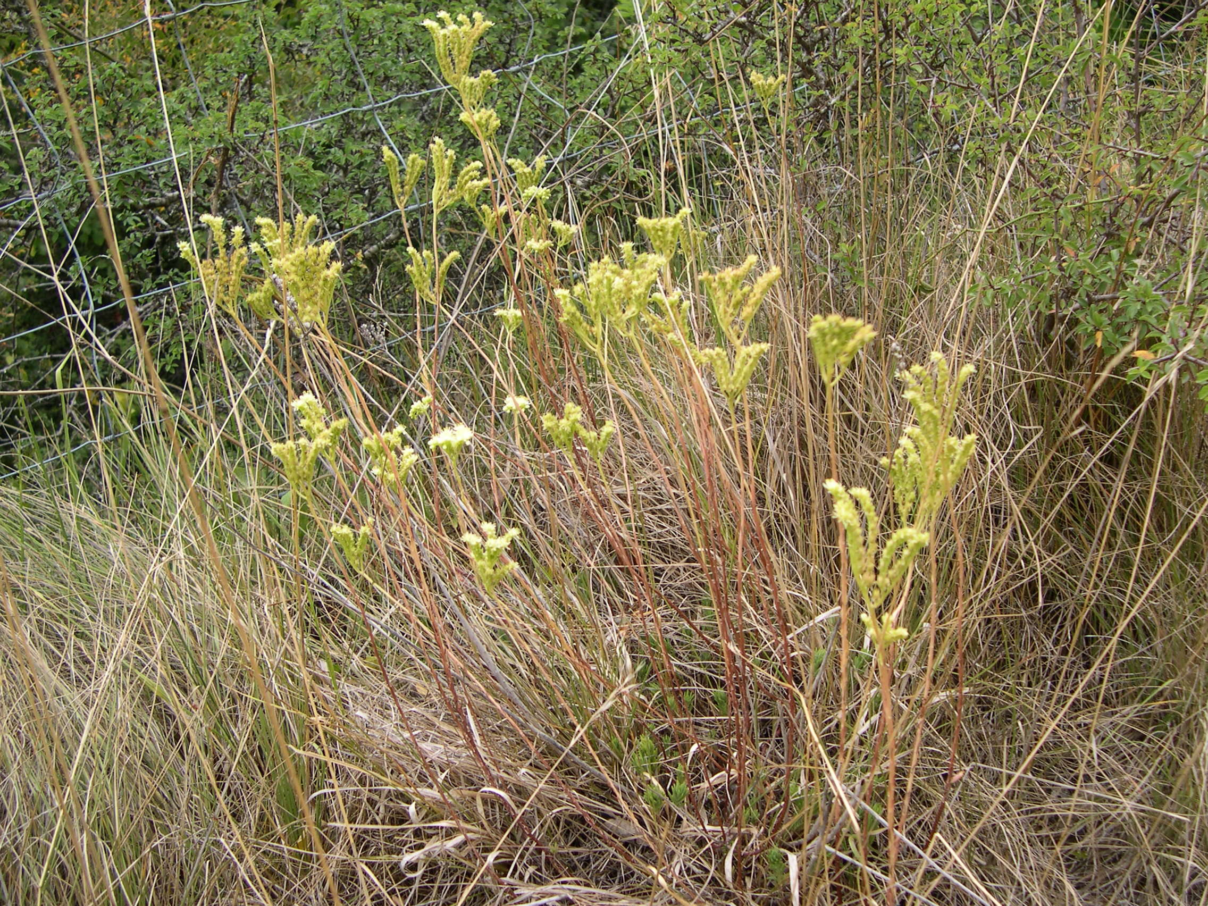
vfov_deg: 37.7
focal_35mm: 38
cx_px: 604
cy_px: 453
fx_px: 1326
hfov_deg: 49.0
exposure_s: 1/219
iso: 100
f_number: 2.8
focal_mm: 8
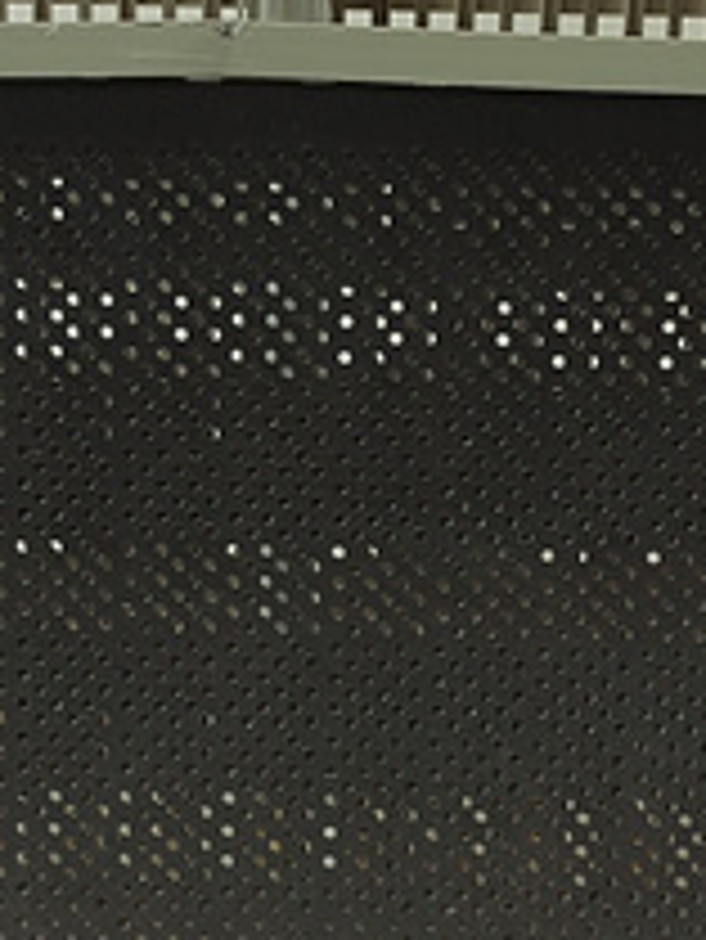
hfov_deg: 13.5
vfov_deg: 17.9
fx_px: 2988
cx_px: 274
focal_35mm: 110
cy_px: 452
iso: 1575
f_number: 1.9
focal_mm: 5.52
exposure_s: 1/50
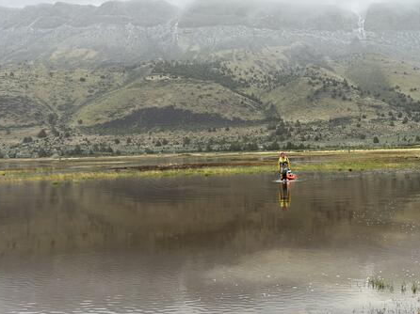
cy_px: 136
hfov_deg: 51.9
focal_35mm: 35
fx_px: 424
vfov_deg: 40.6
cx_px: 272
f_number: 1.5
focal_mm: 5.7
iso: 50
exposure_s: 1/718
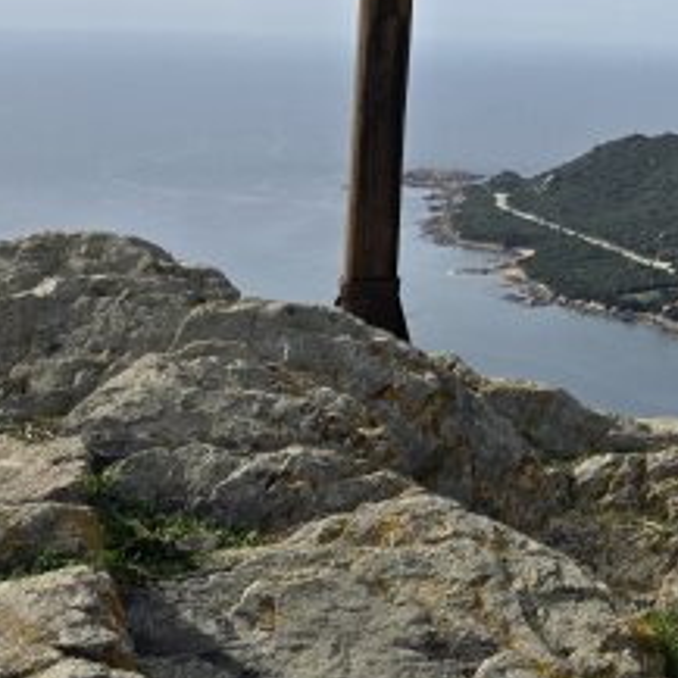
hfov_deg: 19.8
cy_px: -62
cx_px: 1037
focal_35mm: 75
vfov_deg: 21.9
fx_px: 1662
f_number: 1.7
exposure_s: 1/1517
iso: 12
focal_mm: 6.3
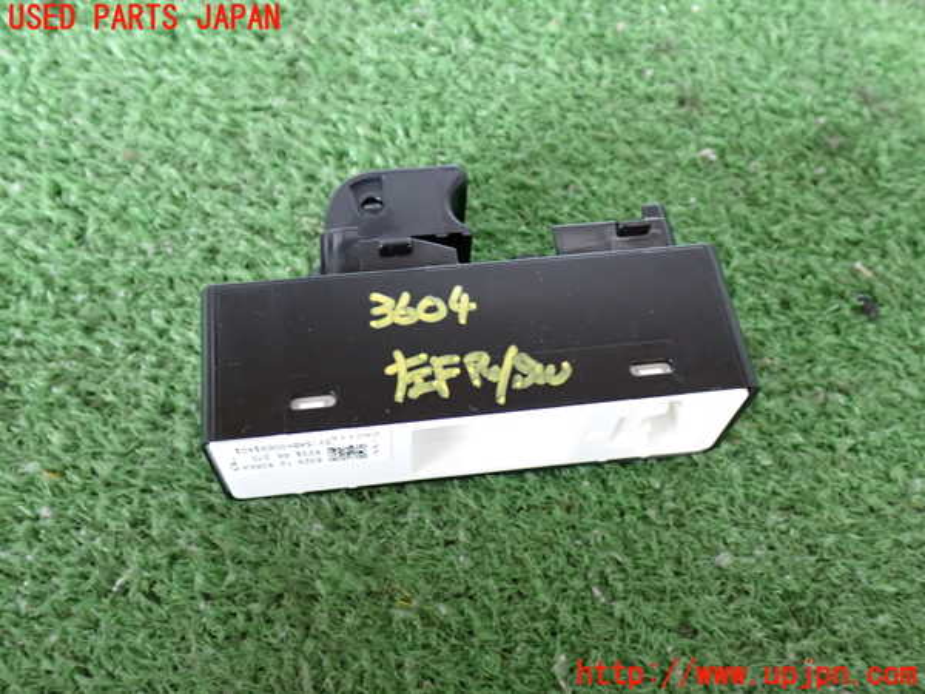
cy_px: 347
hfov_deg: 51.4
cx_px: 462
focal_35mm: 36
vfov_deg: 39.7
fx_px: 962
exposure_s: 1/40
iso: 500
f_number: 2.5
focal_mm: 6.37
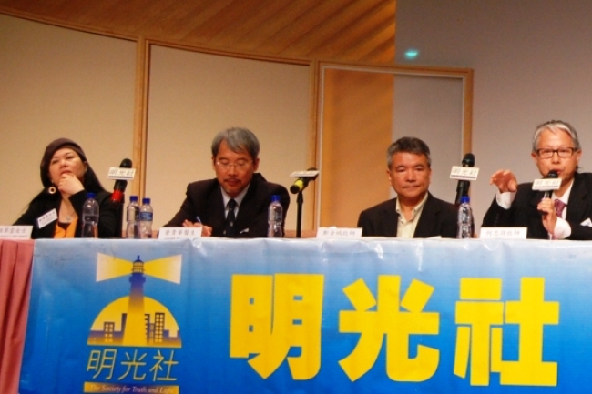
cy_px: 197
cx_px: 296
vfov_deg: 23.8
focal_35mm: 57
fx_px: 937
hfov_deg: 35.1
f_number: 6.3
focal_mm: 38
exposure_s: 1/160
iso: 800
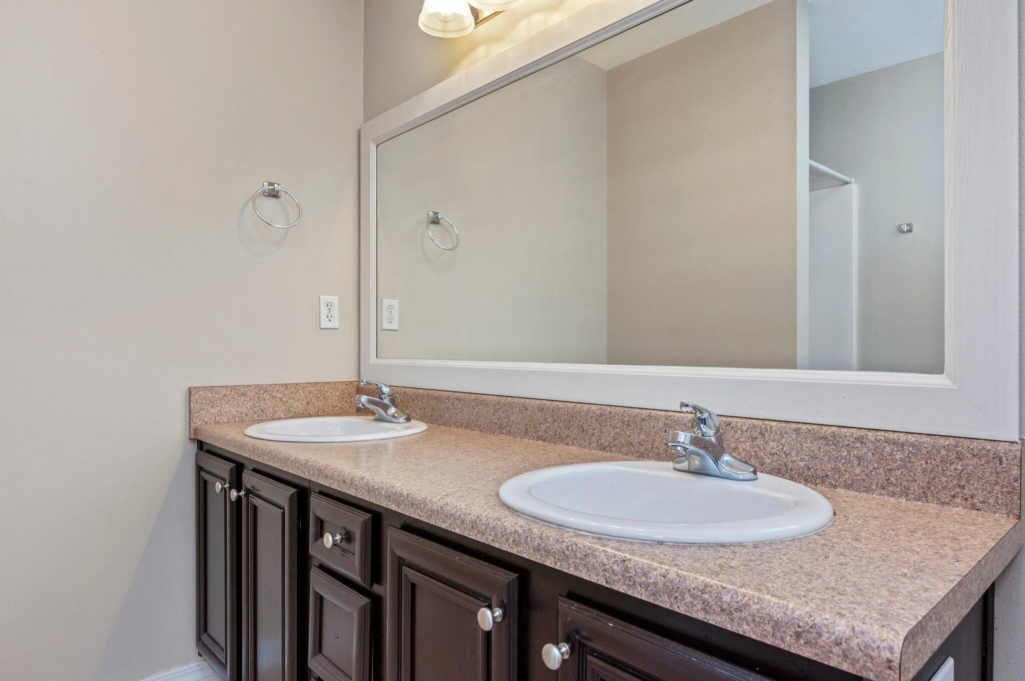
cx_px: 512
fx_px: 583
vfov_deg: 60.6
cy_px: 340
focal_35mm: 20
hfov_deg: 82.6
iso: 320
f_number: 9
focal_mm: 20.5
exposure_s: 1/25
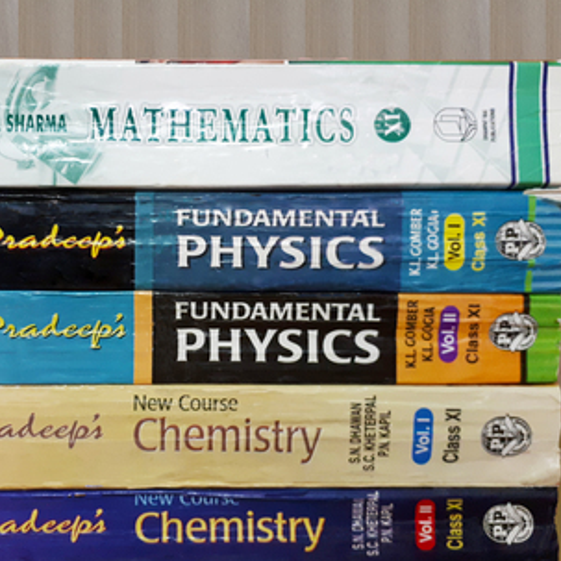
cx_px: 201
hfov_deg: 45.5
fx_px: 660
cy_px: 269
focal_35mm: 36
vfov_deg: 46.0
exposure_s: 1/17
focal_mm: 3.6
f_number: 1.9
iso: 500
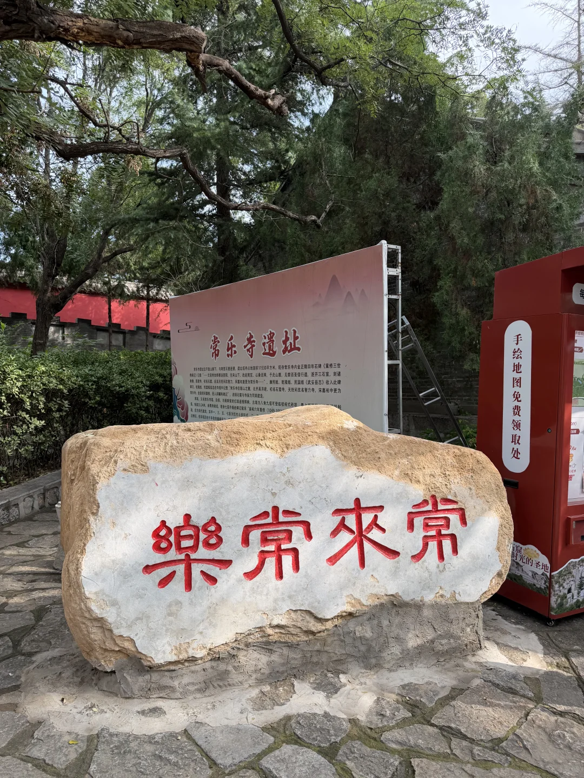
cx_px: 292
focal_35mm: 24
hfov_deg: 56.8
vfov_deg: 71.6
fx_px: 540
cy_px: 389
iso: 80
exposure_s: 1/750
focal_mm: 6.76
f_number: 1.78
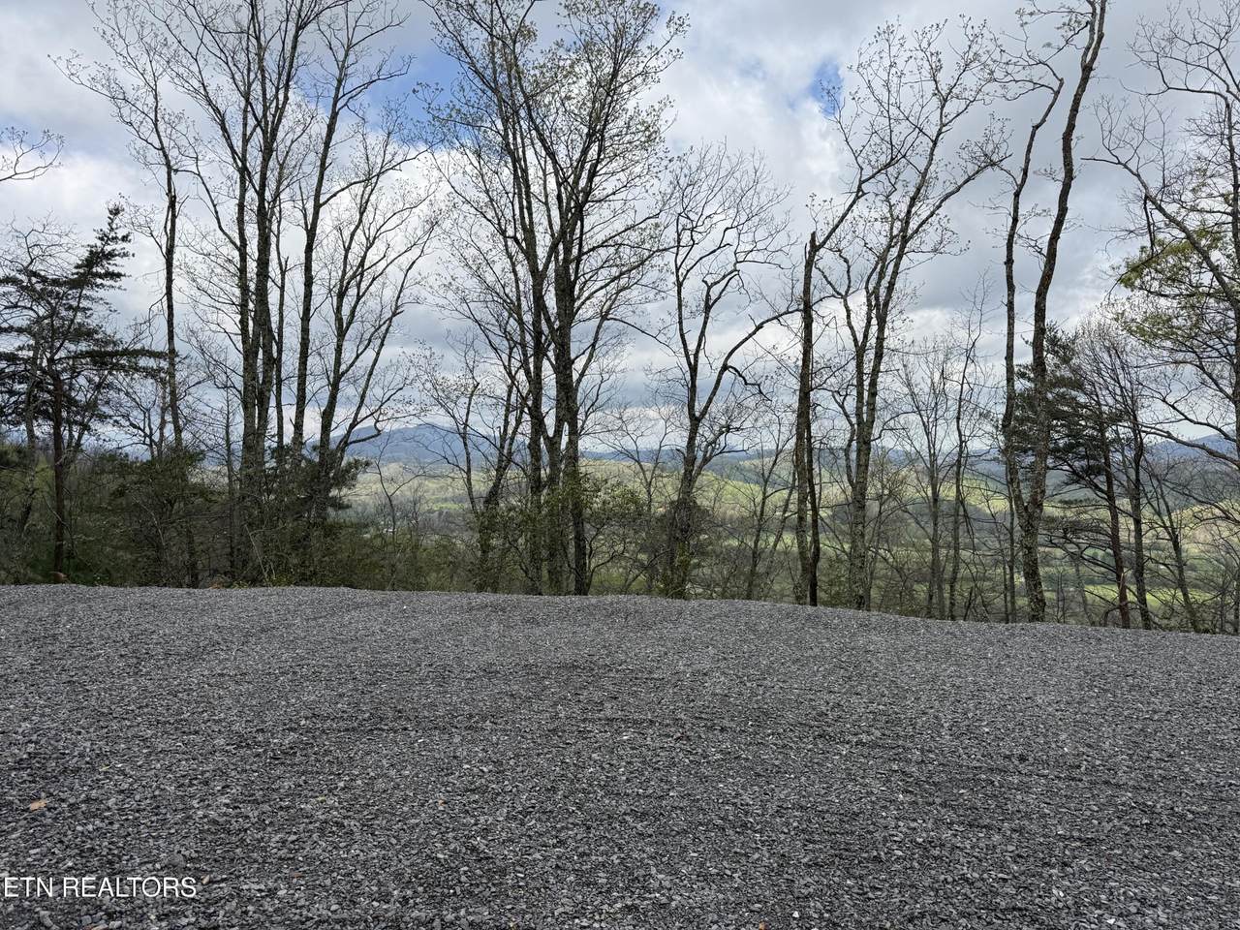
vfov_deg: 56.8
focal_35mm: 24
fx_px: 860
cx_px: 620
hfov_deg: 71.6
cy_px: 465
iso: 80
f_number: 1.78
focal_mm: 6.76
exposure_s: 1/4405
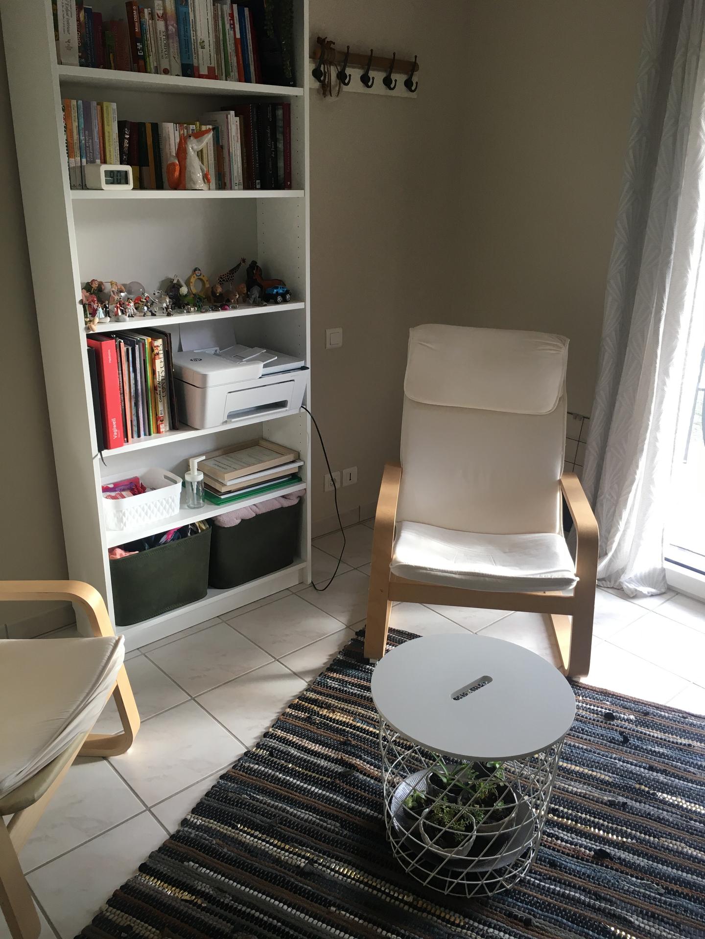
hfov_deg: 48.2
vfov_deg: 61.7
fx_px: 787
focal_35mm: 29
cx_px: 352
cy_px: 470
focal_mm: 4.15
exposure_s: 1/33
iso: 32
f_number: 2.2
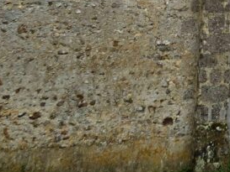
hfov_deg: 23.4
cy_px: -98
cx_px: 288
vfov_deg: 17.4
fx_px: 499
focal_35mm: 75
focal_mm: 3.6
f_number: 2.8
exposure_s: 1/320
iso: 80
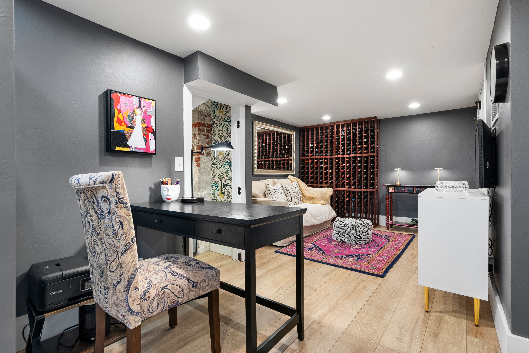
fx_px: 235
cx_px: 264
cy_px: 176
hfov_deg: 96.7
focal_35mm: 16
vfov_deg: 73.8
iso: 640
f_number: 9
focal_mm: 16
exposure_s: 1.3
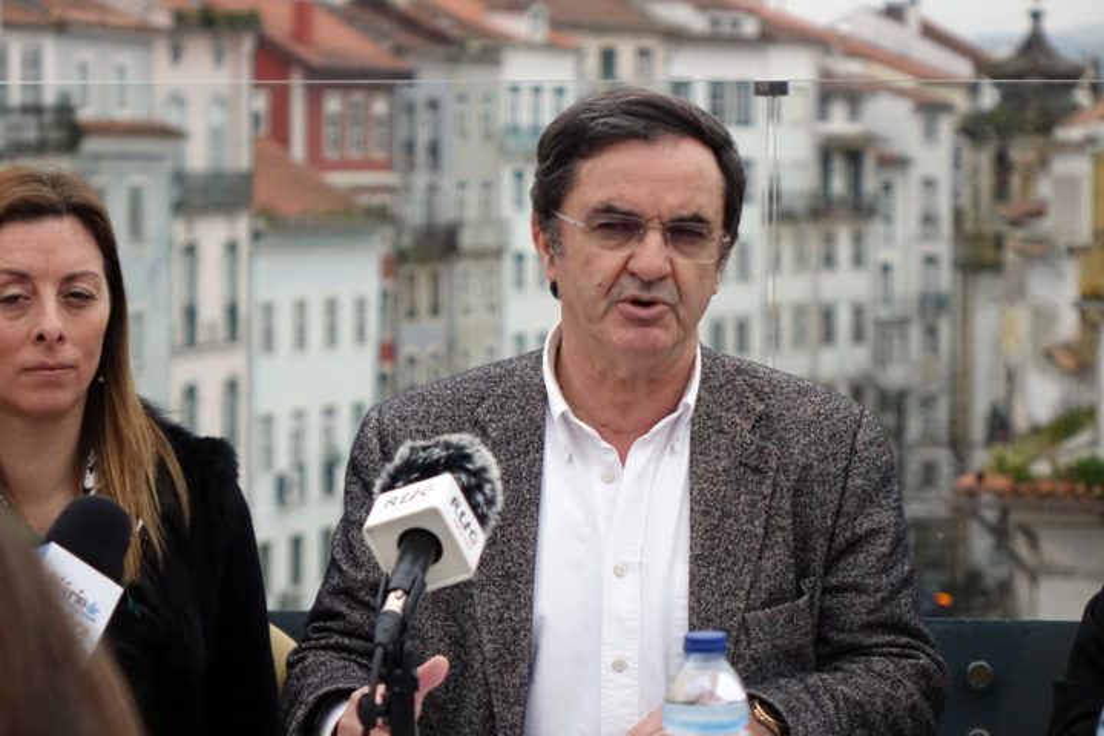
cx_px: 552
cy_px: 368
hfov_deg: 17.2
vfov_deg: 11.5
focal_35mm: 119
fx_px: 3649
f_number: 2.8
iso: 2000
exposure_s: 1/1600
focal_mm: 43.62
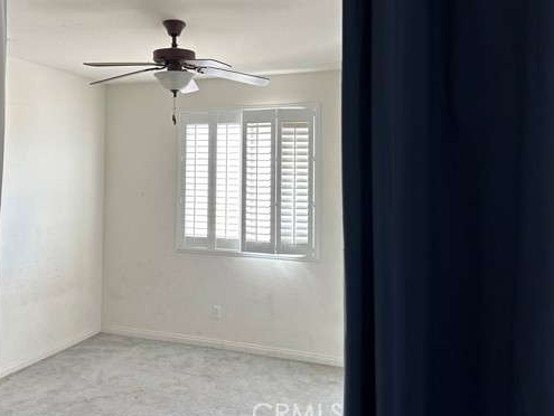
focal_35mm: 31
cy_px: 161
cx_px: 244
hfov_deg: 58.2
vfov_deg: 45.2
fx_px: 496
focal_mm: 6.86
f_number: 1.78
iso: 100
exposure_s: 1/120
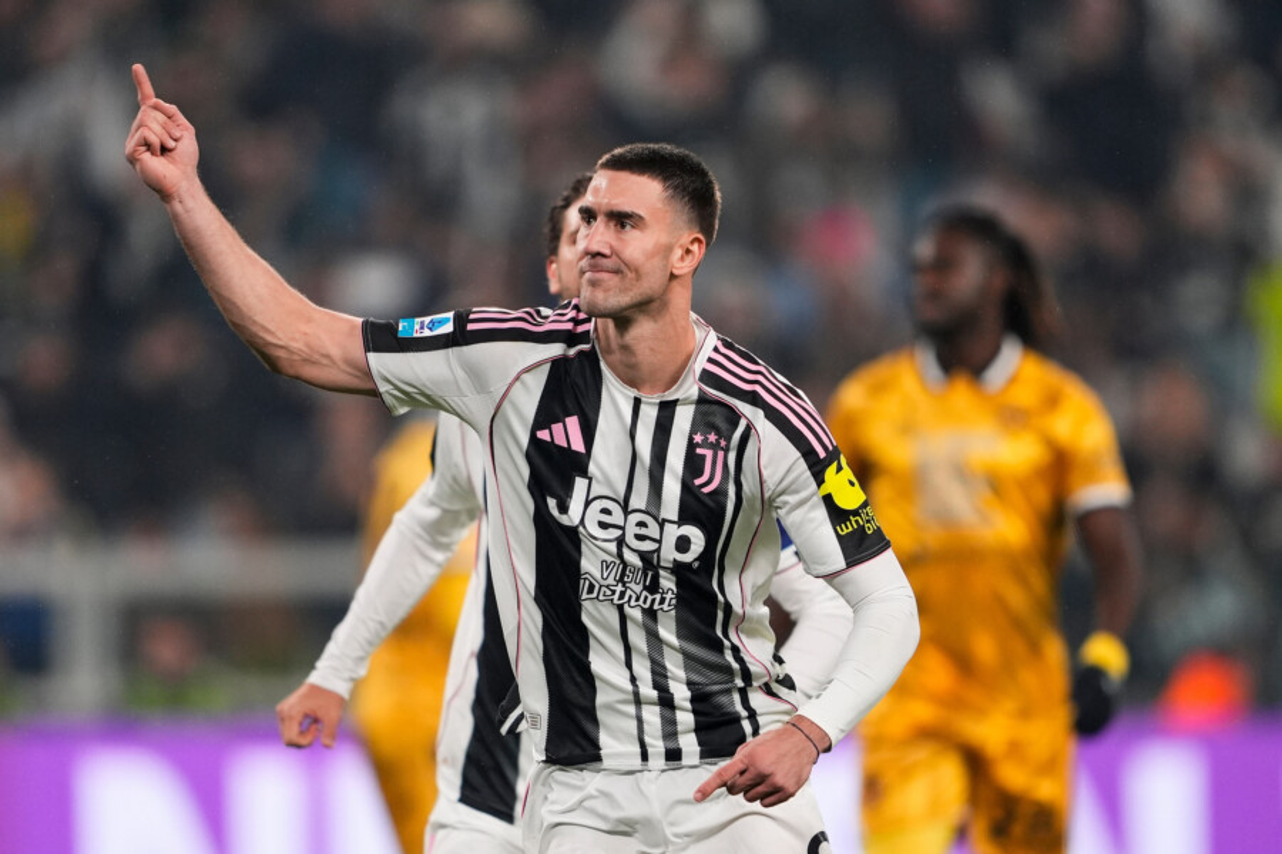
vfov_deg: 3.4
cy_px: 427
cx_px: 641
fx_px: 14243
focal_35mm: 400
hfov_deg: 5.2
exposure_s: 1/1600
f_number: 2.8
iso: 1600
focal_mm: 400
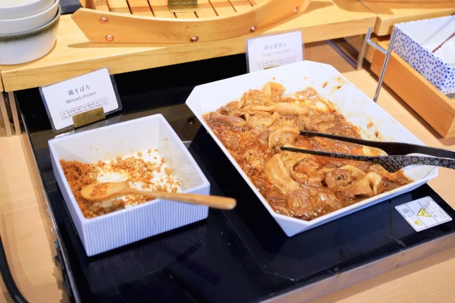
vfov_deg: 33.2
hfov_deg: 48.3
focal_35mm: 40
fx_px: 508
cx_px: 228
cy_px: 152
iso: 500
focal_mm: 40.2
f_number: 4
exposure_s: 1/160
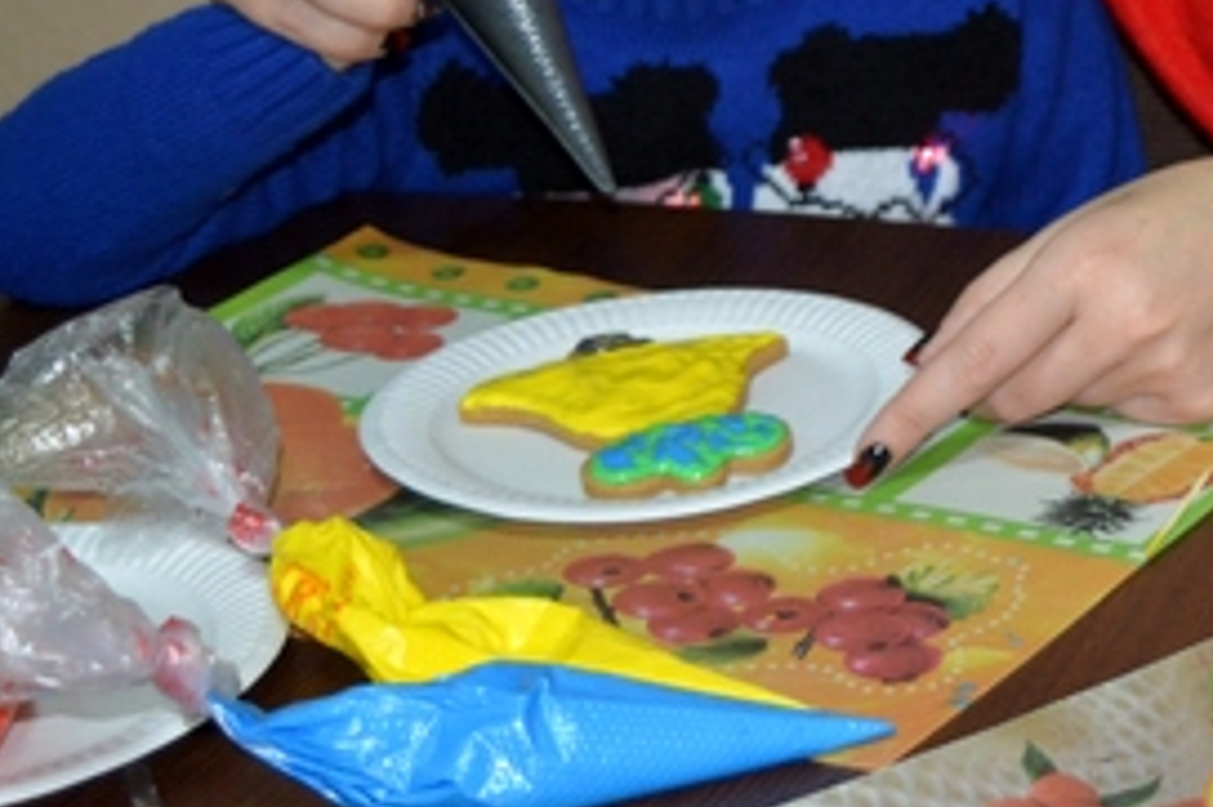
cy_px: -78
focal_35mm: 120
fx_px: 4041
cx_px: 1280
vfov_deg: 11.3
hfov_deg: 16.6
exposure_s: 1/60
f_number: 4.5
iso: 1400
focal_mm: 34
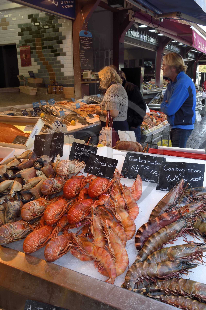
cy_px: 155
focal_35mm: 34
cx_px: 103
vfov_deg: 55.8
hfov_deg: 38.9
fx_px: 292
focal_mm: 34
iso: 800
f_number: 20
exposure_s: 1/60
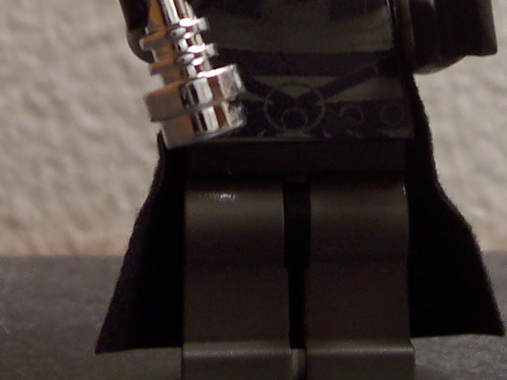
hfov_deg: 19.4
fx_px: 1479
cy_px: -66
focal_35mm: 101
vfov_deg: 14.2
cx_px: 249
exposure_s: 1/45
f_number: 2.8
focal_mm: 5.6
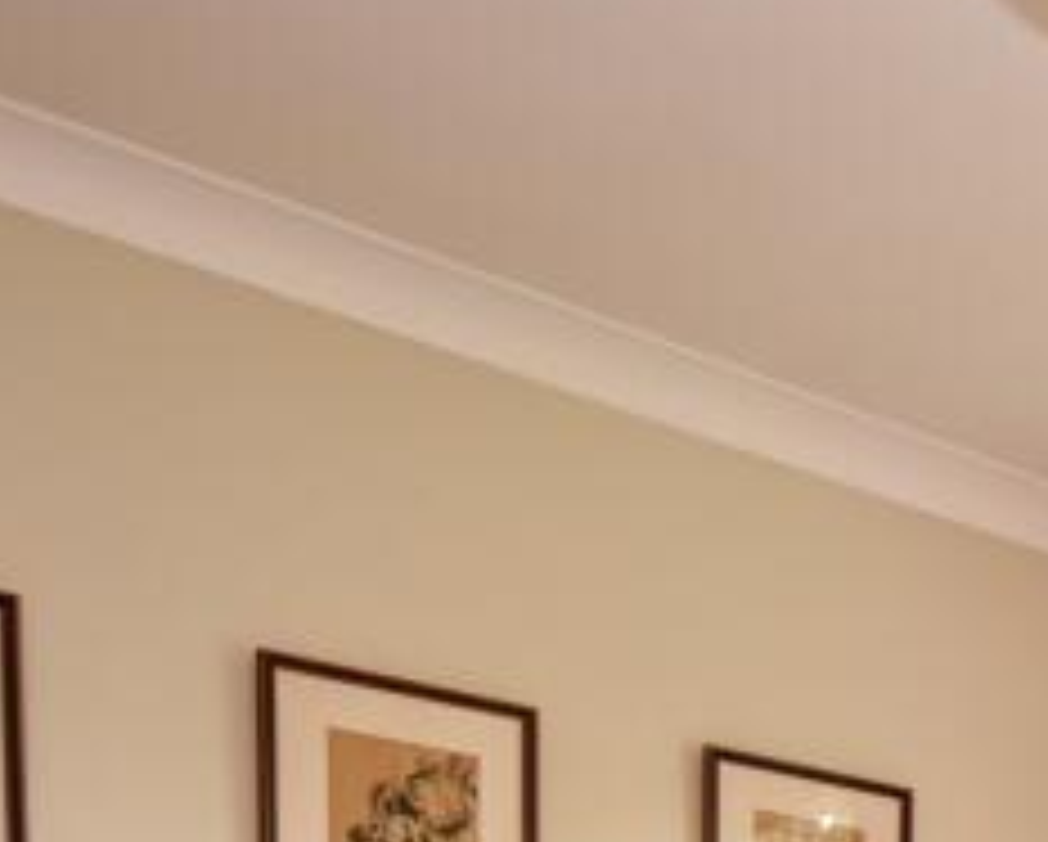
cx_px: 1637
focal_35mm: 71
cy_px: 1412
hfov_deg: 21.6
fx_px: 2206
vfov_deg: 18.1
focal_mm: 11.5
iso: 280
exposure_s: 1/60
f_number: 4.2
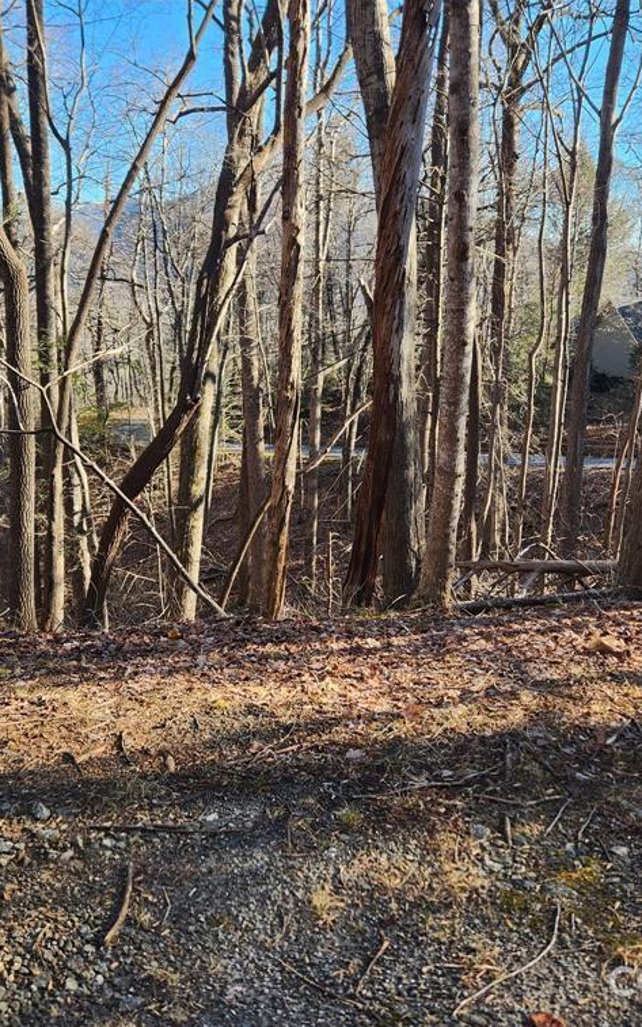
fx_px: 924
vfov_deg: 58.1
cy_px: 520
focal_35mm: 33
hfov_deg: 38.3
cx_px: 297
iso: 20
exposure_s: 1/263
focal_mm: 5.4
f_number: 1.8
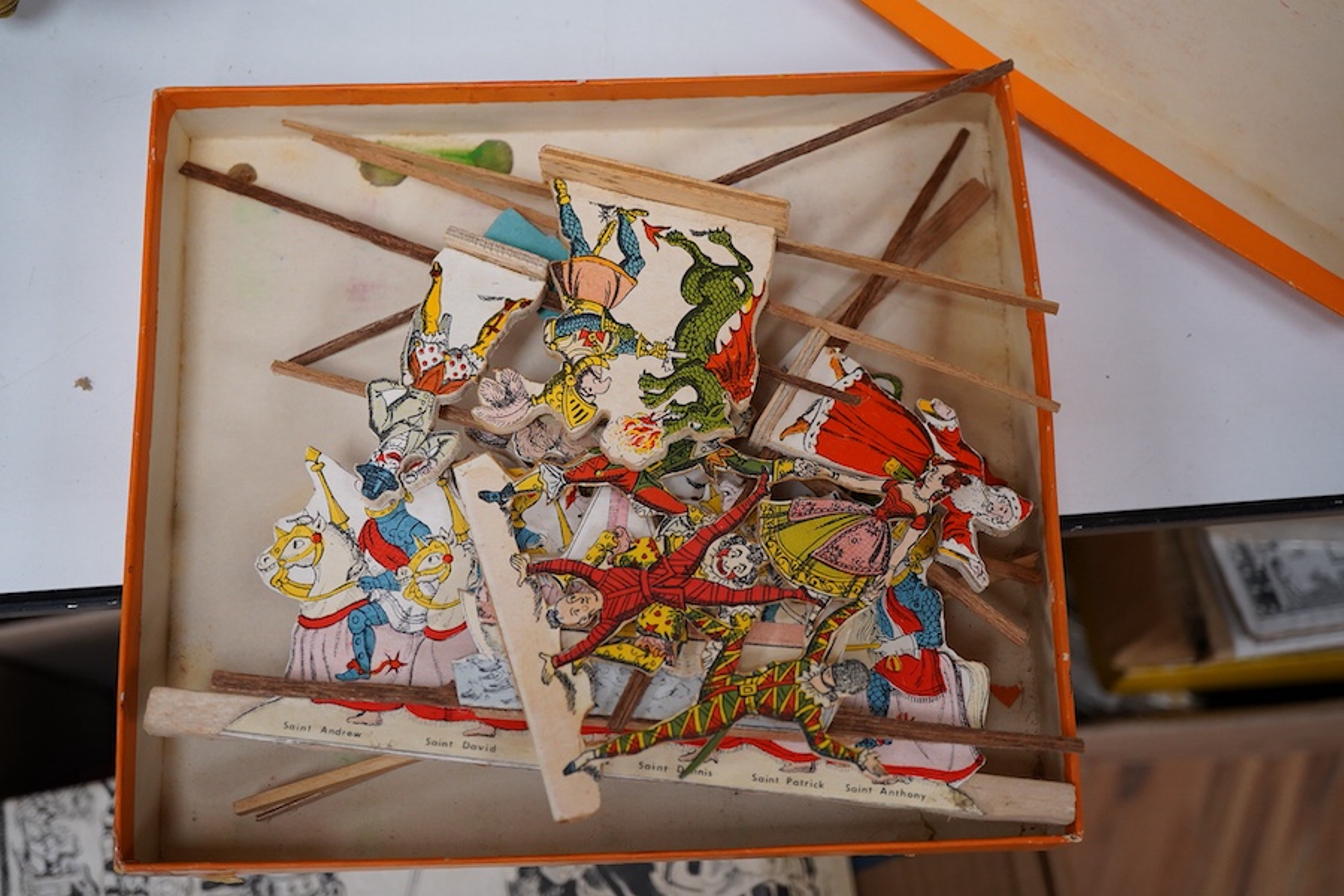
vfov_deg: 29.9
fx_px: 1680
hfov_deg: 43.6
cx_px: 672
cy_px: 448
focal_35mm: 45
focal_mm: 30
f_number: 5.6
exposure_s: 1/160
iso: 1250
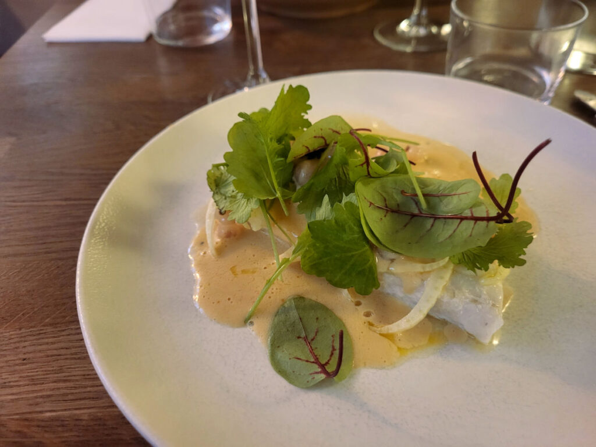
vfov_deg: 53.1
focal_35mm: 26
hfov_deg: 67.3
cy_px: 224
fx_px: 448
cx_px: 298
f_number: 1.8
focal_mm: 5.4
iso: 500
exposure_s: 1/25
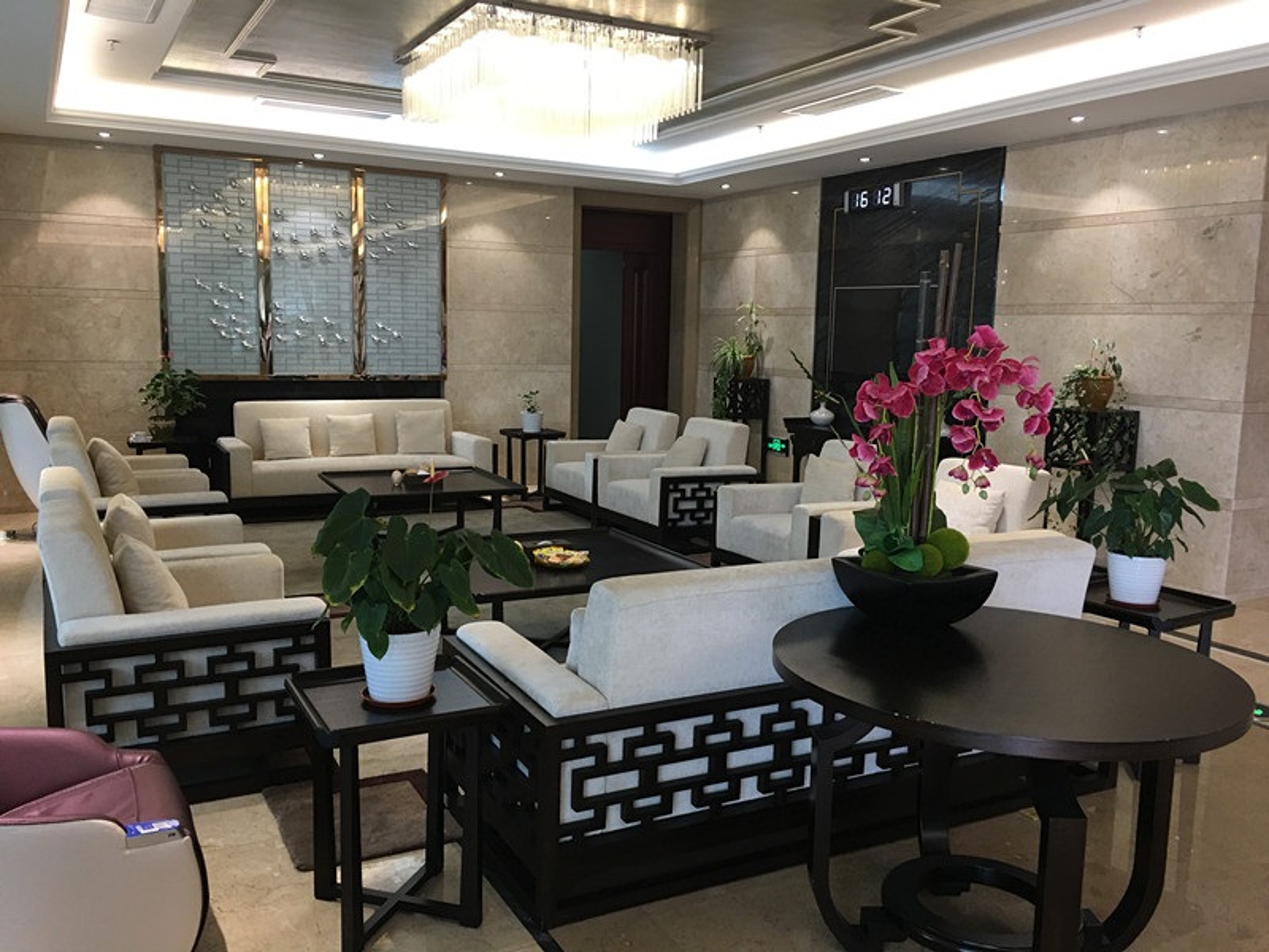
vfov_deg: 48.2
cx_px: 634
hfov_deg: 61.7
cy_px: 476
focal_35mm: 29
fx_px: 1063
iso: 50
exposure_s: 1/33
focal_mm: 4.15
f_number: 2.2
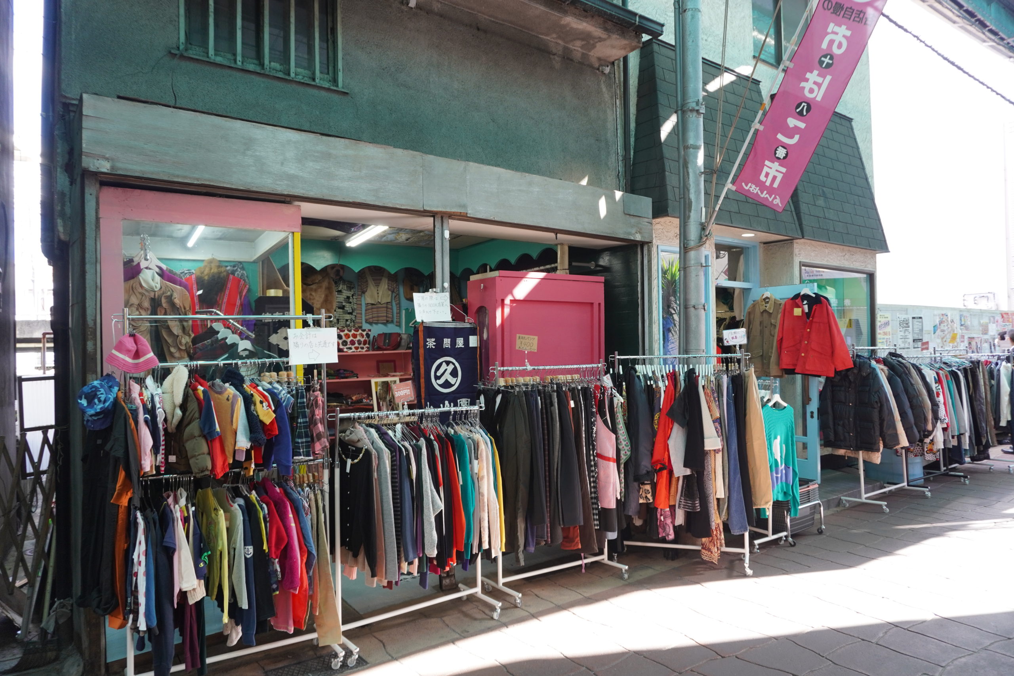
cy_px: 338
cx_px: 507
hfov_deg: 73.7
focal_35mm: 24
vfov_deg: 53.1
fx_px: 676
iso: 320
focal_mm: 16
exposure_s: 1/60
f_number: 4
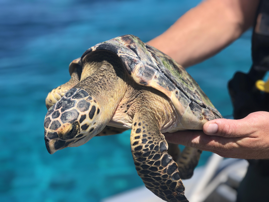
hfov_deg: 33.8
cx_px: 134
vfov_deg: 25.7
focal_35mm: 57
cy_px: 101
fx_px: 443
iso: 20
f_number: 2.8
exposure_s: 1/762
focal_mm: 6.6
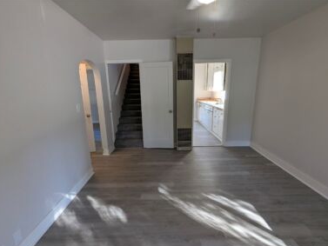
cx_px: 165
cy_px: 130
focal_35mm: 17
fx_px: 161
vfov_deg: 74.7
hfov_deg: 91.0
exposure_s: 1/60
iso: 79
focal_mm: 2.35
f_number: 2.2
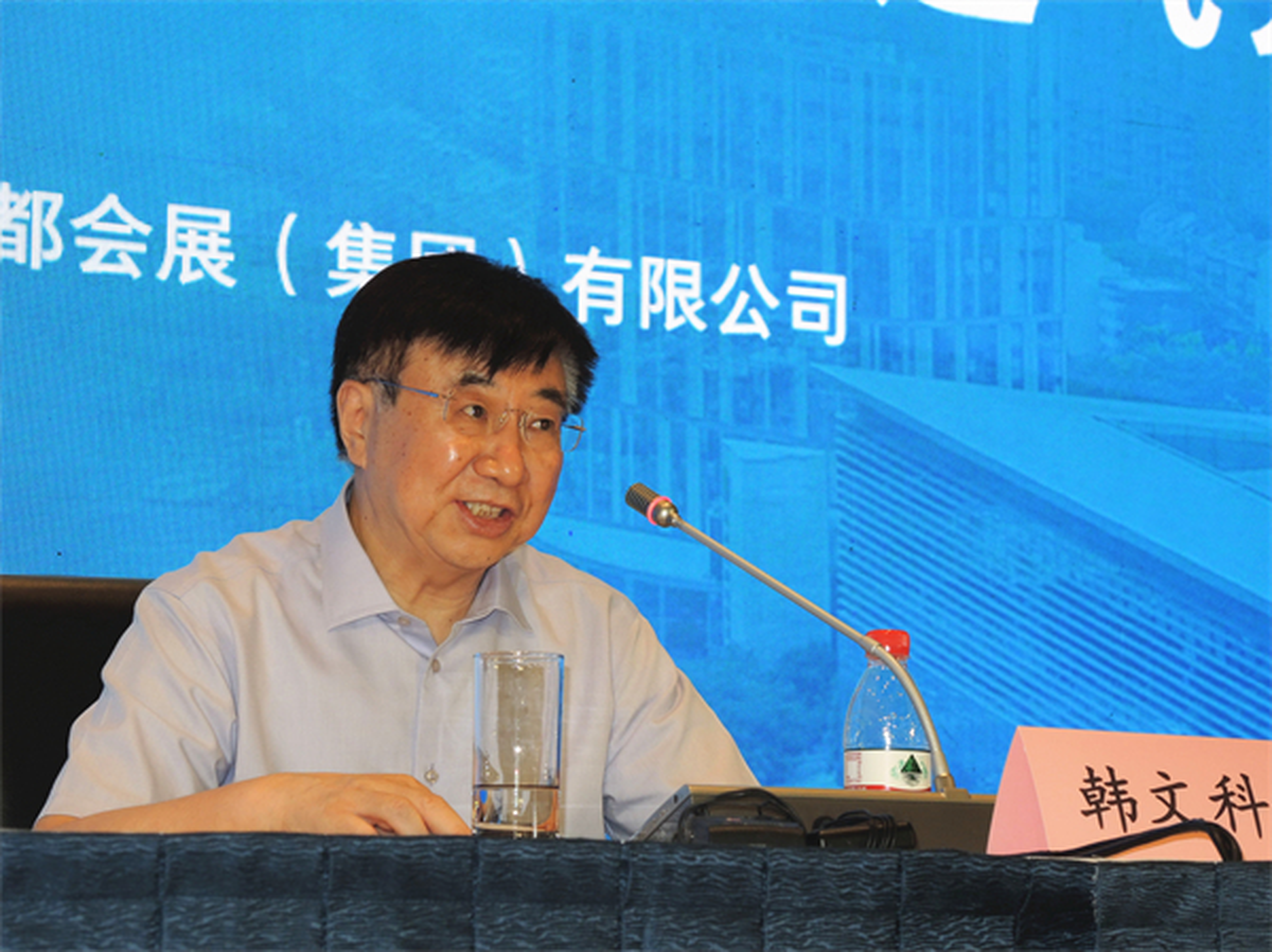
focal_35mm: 92
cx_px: 636
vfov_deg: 16.0
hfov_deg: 21.3
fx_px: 3378
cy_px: 476
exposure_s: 1/80
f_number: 3.2
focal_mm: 19.7
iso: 250
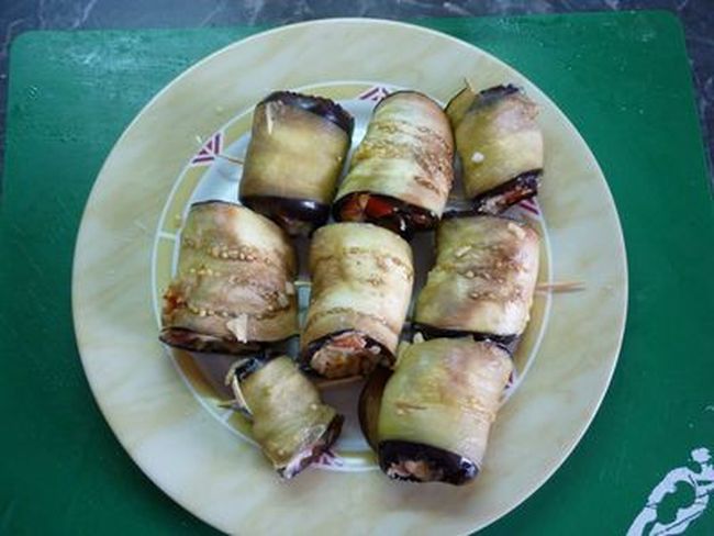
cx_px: 357
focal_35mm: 33
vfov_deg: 43.0
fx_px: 681
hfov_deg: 55.3
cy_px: 268
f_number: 2.8
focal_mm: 5.5
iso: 250
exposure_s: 1/30
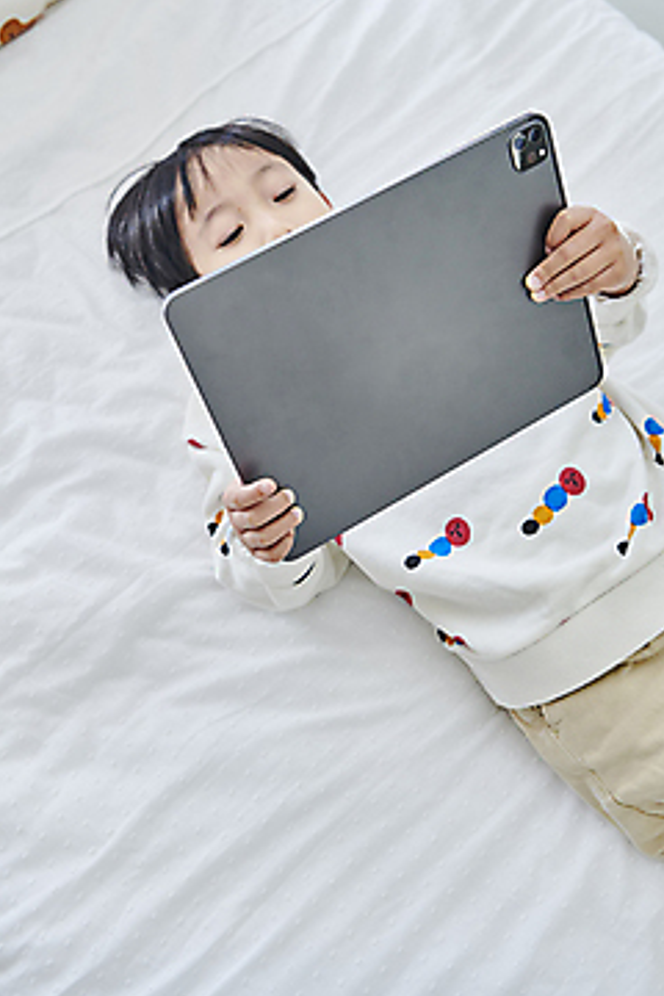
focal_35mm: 40
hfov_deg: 33.4
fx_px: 1107
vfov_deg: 48.4
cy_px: 465
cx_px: 350
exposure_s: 1/160
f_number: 4
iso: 400
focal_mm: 36
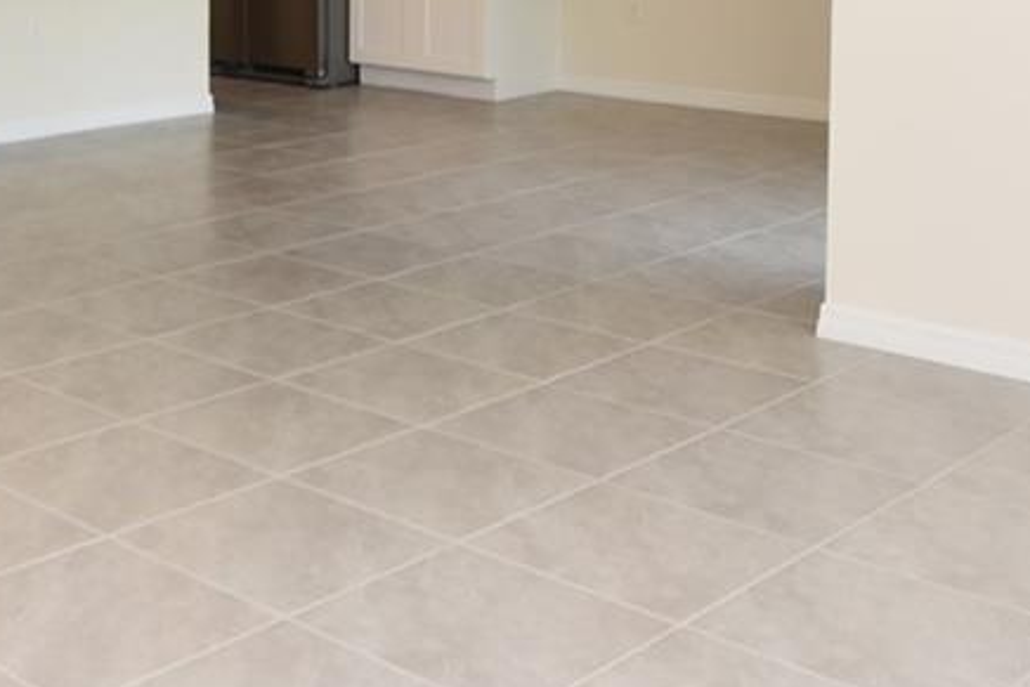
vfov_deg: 23.4
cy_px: -28
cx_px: 158
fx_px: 1574
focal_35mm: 55
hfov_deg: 34.7
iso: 200
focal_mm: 10
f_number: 4.5
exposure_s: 1/80
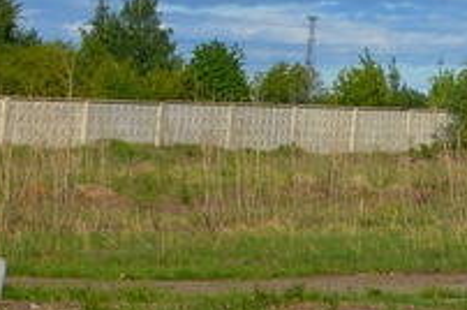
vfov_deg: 7.1
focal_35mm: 188
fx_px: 2435
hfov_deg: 9.3
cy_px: -250
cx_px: 1250
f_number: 9
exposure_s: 1/320
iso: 100
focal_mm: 21
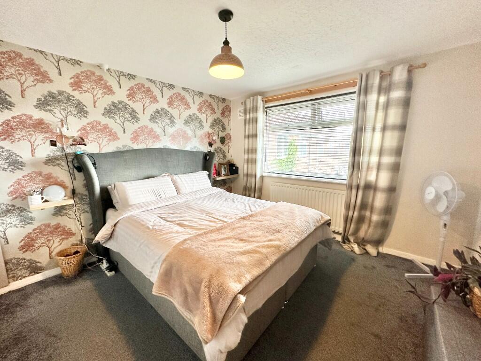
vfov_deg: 85.7
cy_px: 180
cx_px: 240
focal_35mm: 14
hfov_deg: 102.1
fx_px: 195
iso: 200
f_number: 2.2
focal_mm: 2.22
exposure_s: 1/99
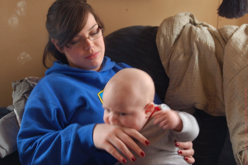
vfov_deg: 23.8
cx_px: 124
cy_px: 82
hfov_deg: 35.1
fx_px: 392
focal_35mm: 57
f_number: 5.6
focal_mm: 38
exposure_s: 1/10
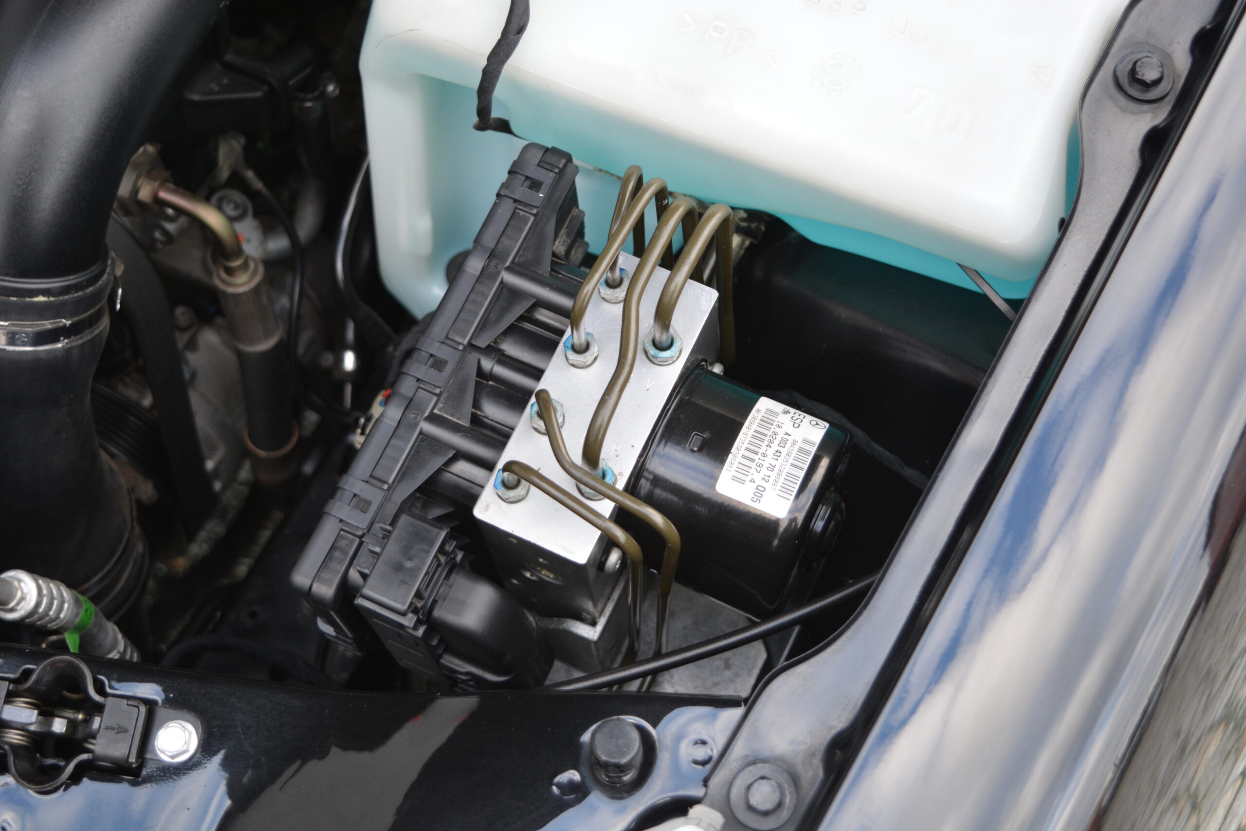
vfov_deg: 26.5
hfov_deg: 38.9
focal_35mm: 51
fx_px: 1765
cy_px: 416
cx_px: 623
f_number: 4.5
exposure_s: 1/80
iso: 400
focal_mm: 34
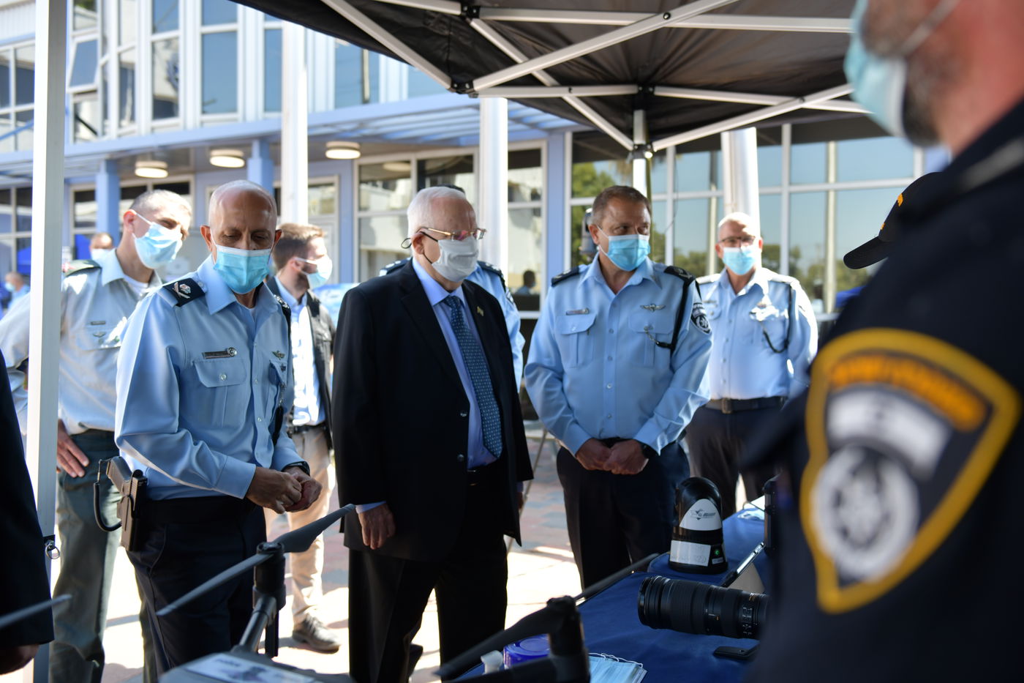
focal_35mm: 35
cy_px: 342
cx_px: 512
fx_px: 995
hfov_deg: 54.4
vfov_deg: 37.8
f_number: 3.5
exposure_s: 1/640
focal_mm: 35
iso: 400
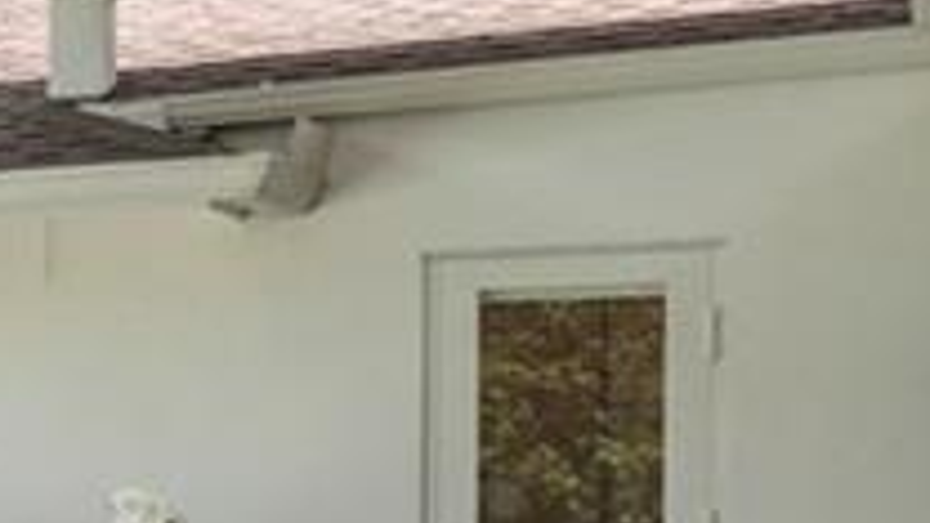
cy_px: 494
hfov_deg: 14.7
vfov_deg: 12.2
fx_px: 2417
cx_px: -1243
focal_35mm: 98
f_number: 9
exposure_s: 1/400
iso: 200
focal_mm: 19
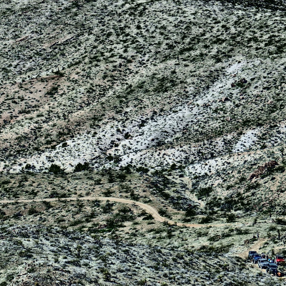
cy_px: 142
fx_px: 1552
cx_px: 119
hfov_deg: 10.5
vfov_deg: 10.5
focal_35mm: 166
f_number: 5.9
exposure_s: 1/500
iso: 125
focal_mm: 25
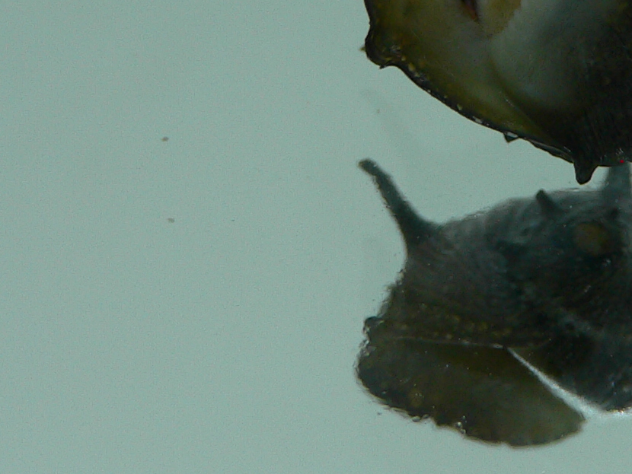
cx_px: 536
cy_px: 48
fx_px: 1552
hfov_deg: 22.6
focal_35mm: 85
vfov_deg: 17.1
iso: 80
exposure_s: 1/80
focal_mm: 4.6
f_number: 2.8
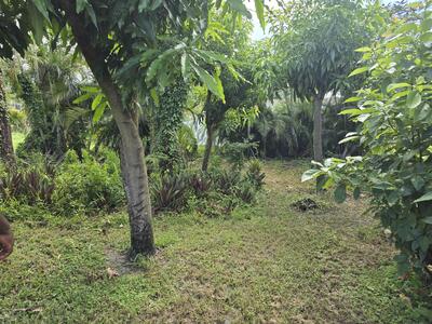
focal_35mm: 23
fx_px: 287
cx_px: 216
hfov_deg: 73.9
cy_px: 162
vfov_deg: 58.9
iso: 32
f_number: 1.7
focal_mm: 6.3
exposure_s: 1/180
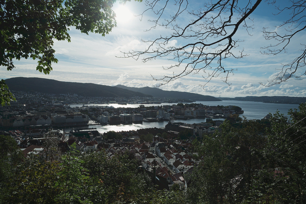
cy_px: 102
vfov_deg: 59.5
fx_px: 178
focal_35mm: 21
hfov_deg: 81.2
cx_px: 153
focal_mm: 14
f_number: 9
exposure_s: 1/1000
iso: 200
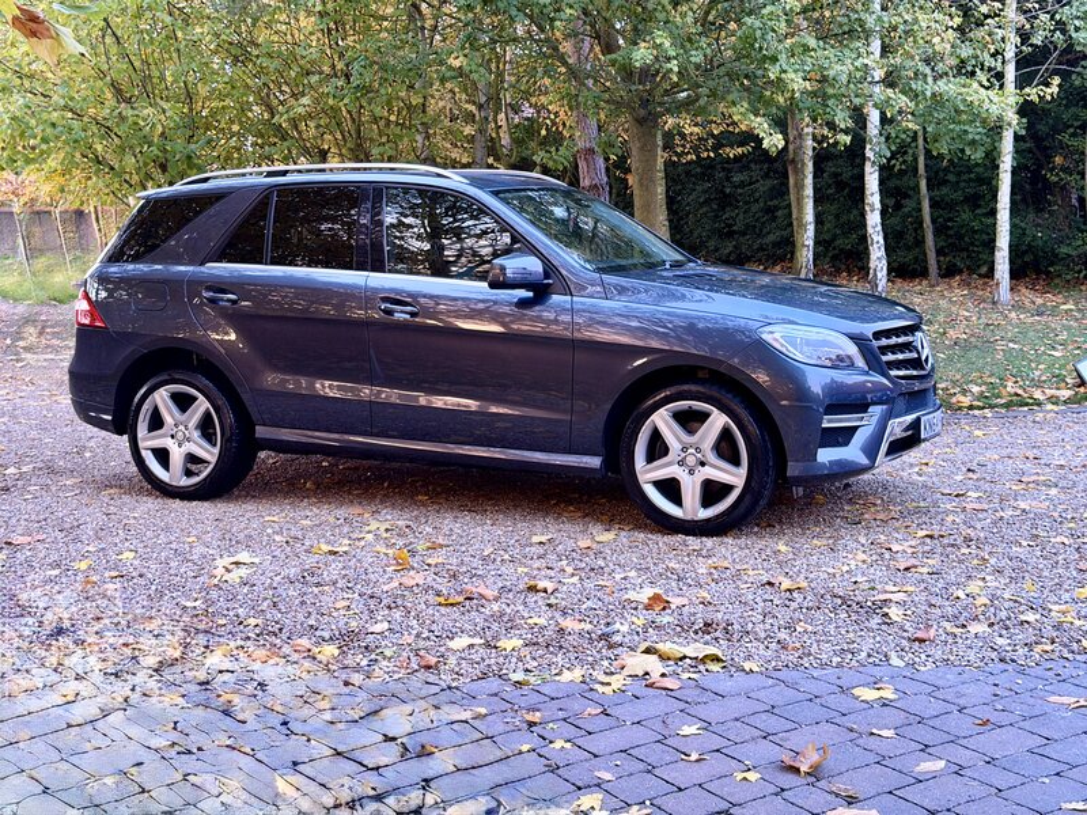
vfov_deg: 30.3
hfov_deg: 39.7
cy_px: 408
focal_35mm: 48
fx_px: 1507
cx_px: 544
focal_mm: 6.76
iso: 640
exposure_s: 1/30
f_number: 1.78
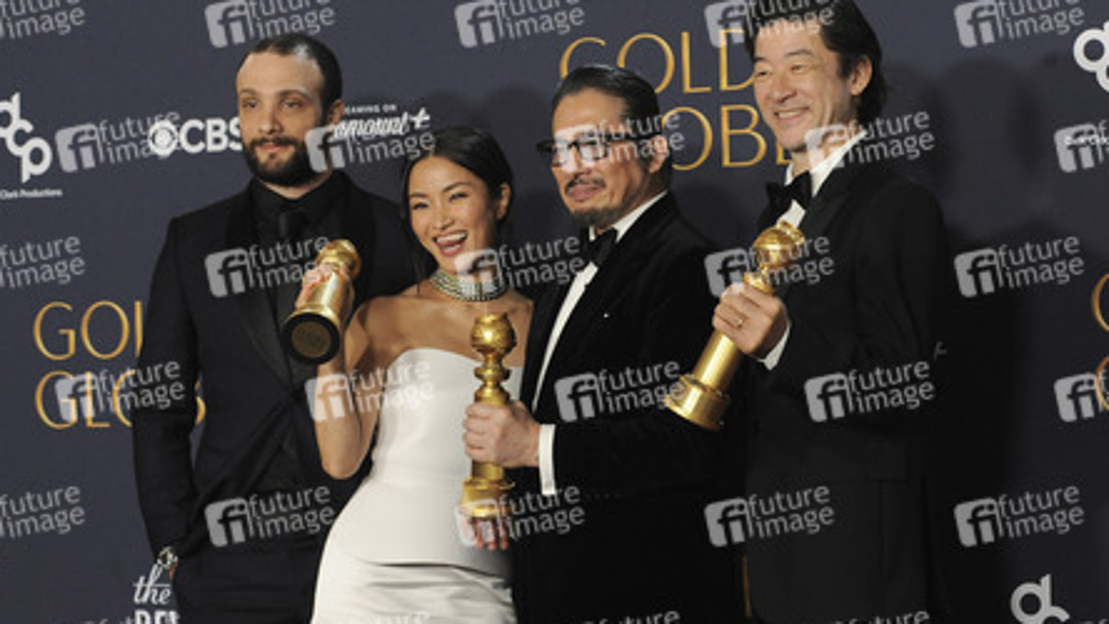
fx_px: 2500
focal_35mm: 85
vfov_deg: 14.2
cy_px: 329
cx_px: 552
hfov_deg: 25.0
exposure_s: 1/125
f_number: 5
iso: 2500
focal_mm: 80
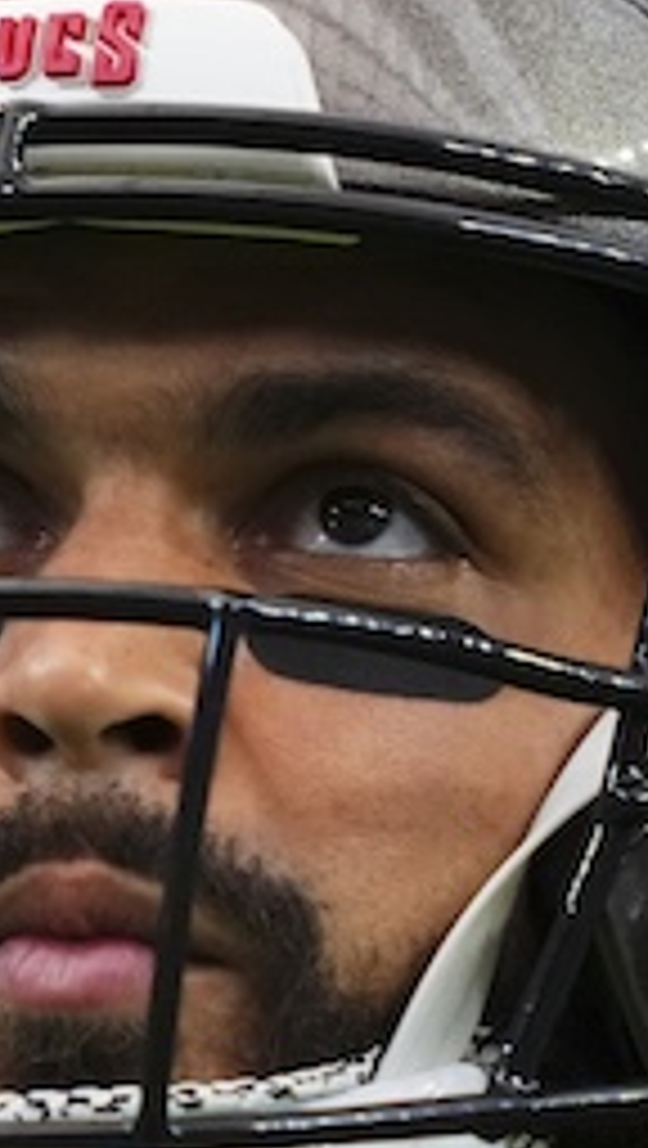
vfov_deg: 1.1
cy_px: 1603
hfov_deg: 0.6
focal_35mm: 1970
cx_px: -526
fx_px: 59998
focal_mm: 400
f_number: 2.8
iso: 4000
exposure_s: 1/2000
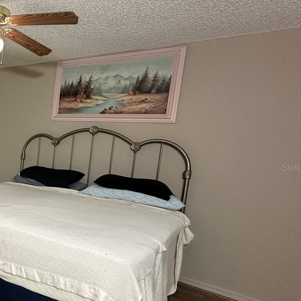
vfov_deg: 53.9
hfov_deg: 41.4
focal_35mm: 30
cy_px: 167
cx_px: -40
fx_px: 295
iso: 250
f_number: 2.2
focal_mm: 2.22
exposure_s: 1/120
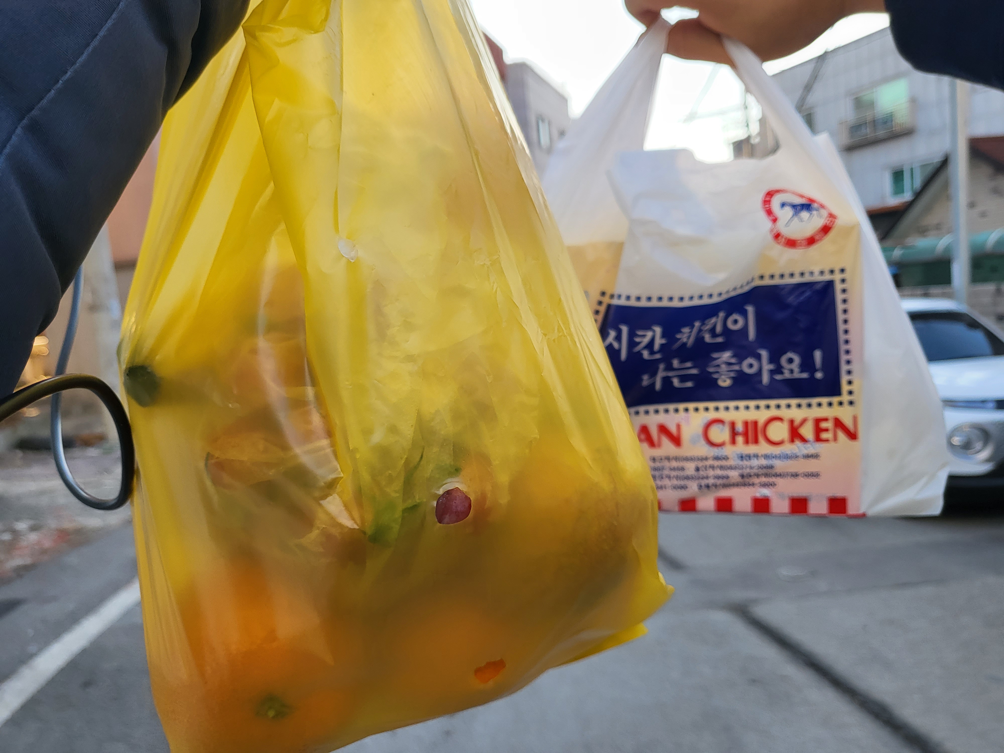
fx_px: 754
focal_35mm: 26
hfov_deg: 67.3
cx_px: 502
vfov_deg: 53.1
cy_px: 376
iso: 50
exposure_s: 1/328
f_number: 1.8
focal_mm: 4.25
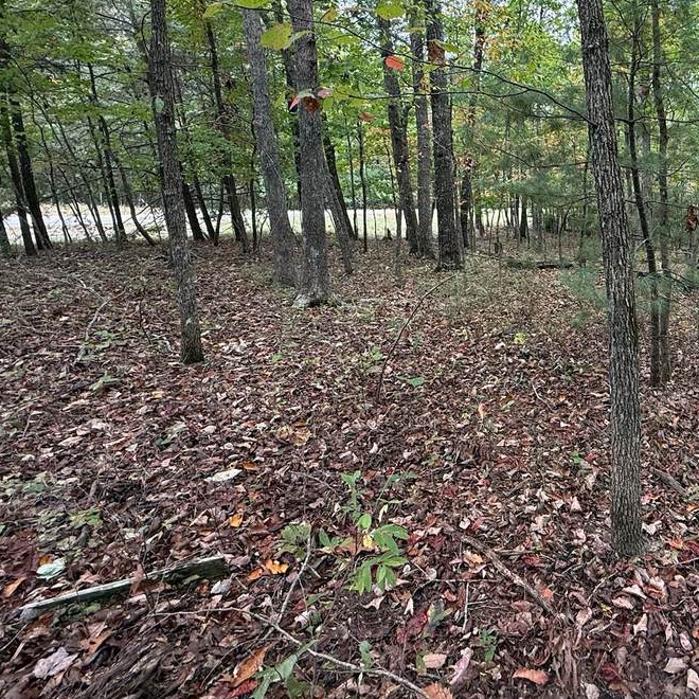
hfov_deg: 59.4
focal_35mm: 24
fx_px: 548
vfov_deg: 63.3
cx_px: 570
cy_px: 230
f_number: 2.2
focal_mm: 2.22
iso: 125
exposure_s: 1/99
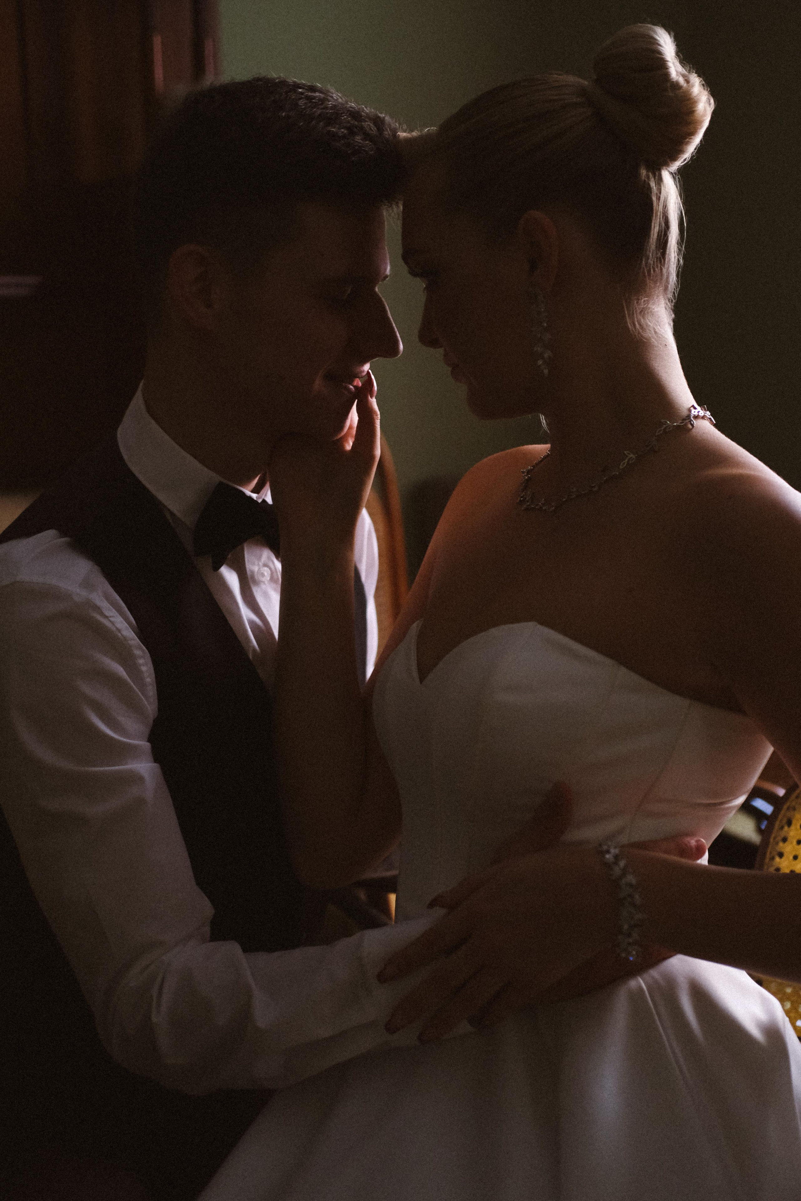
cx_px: 400
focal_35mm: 53
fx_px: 1769
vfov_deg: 37.5
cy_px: 600
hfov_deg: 25.5
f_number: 2
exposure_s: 1/125
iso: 2500
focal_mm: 35
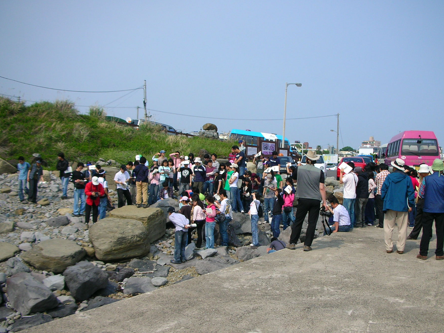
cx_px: 247
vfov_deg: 35.9
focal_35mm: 40
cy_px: 189
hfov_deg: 46.7
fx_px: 513
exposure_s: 1/112
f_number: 8.5
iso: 50
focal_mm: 5.8
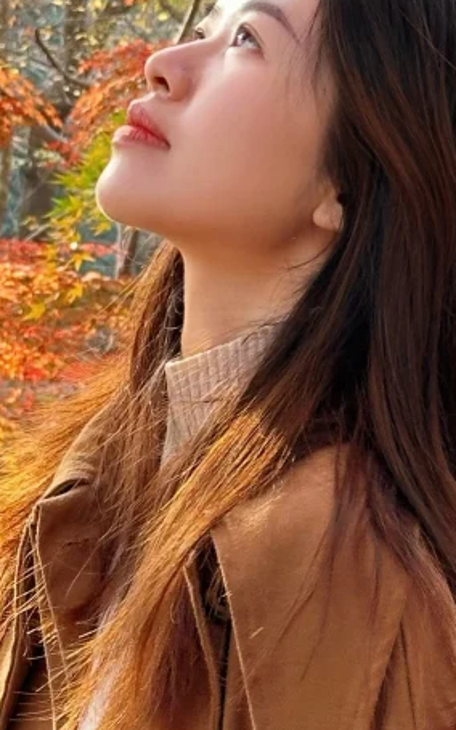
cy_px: 292
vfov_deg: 13.0
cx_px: 263
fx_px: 3204
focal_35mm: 161
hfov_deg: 8.1
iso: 80
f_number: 1.78
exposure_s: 1/84
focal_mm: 6.86
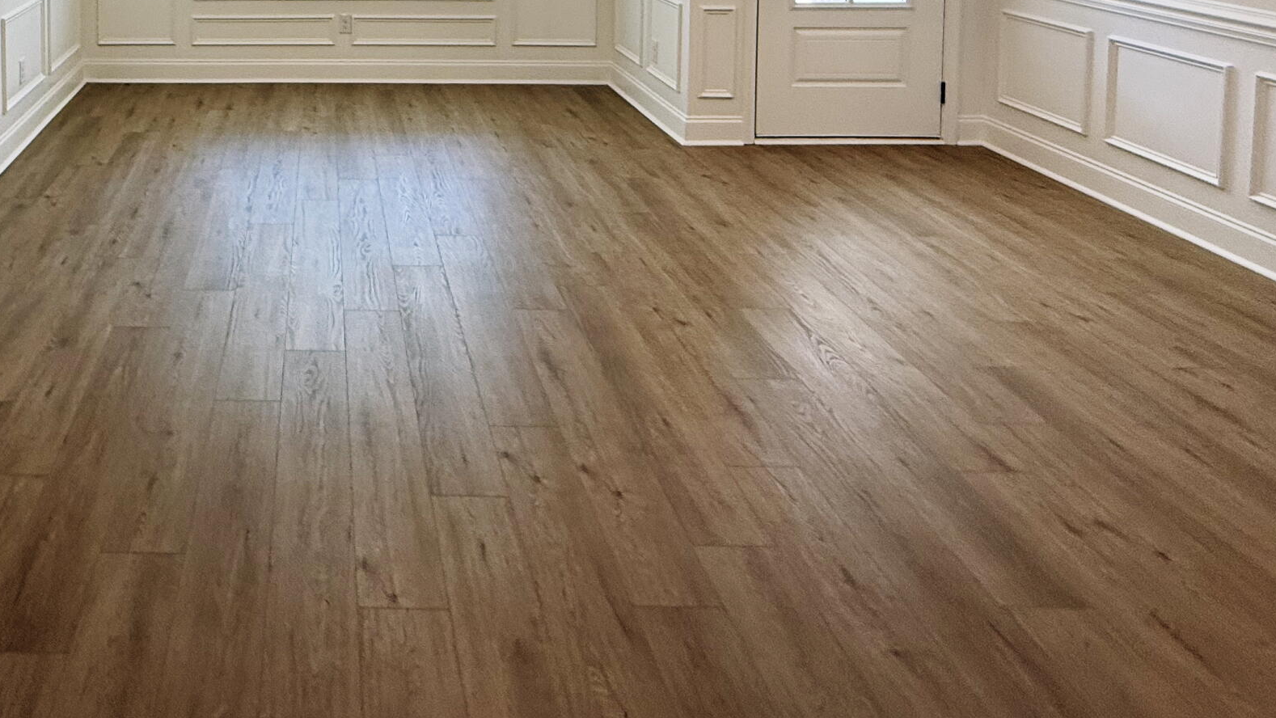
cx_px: 299
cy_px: -105
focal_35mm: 29
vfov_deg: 33.9
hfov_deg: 61.8
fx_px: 981
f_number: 2.2
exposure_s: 1/120
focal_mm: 2.22
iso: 80
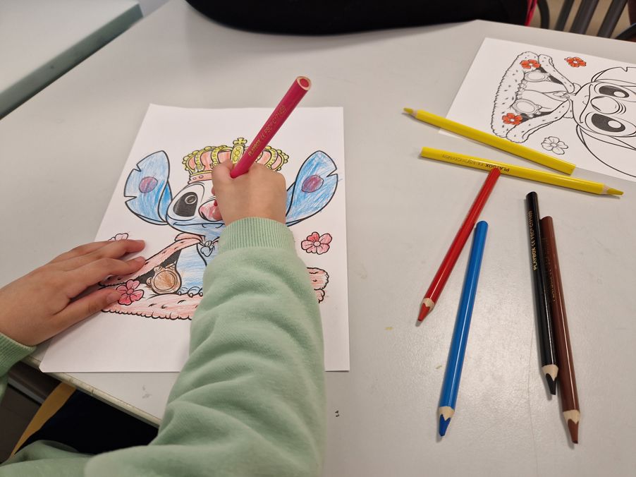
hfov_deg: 73.9
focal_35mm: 23
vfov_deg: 58.9
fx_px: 422
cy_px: 238
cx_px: 318
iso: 50
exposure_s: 1/190
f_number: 1.8
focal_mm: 5.4
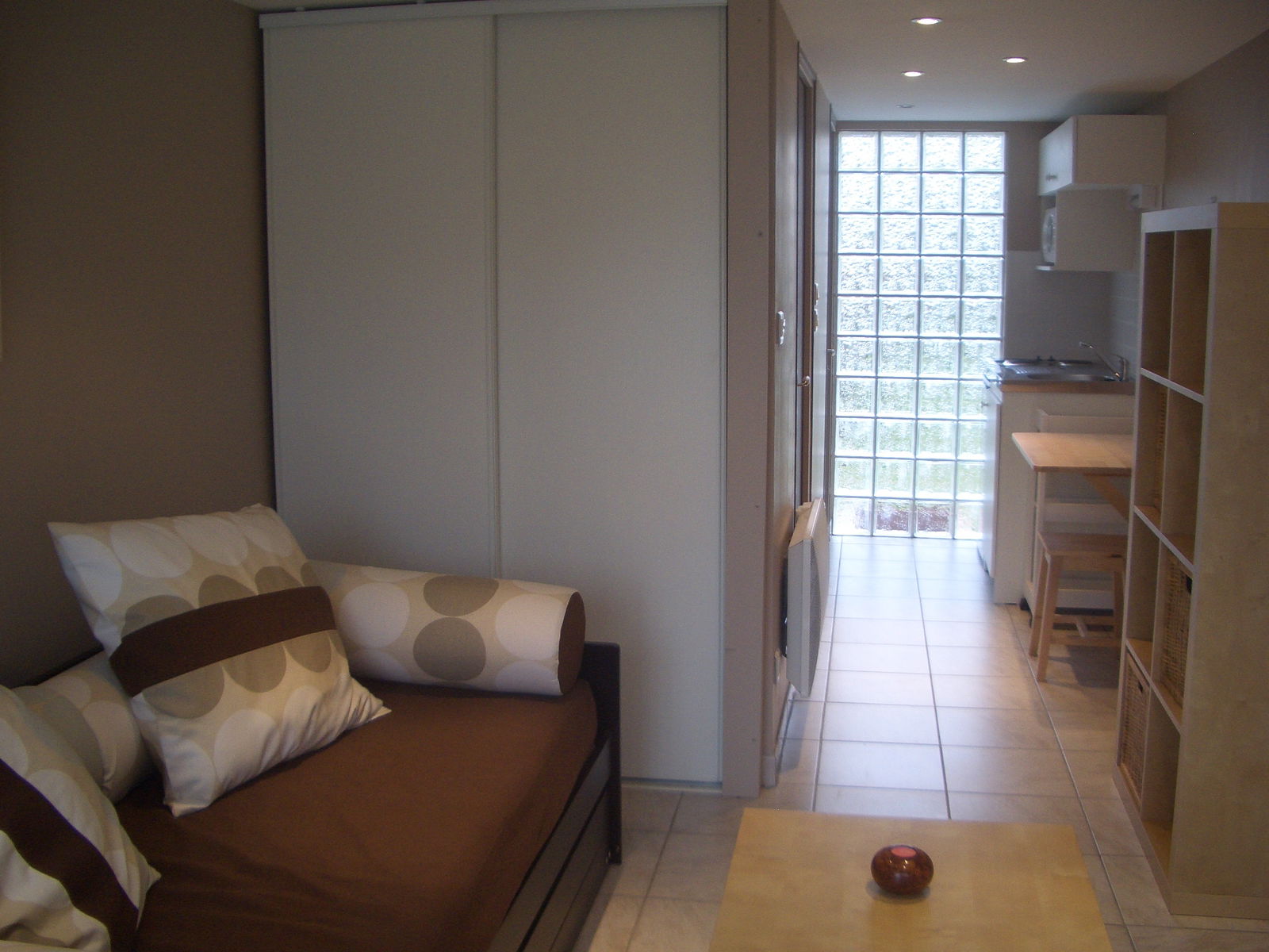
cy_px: 476
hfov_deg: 52.6
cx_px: 634
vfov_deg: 40.7
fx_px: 1283
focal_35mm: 35
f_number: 2.6
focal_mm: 5.8
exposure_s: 1/80
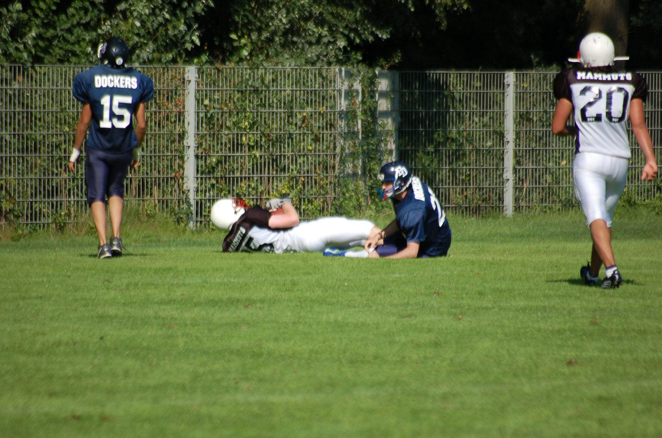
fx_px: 8259
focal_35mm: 450
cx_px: 331
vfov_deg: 3.0
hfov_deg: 4.6
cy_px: 219
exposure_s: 1/1000
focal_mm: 300
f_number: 5.6
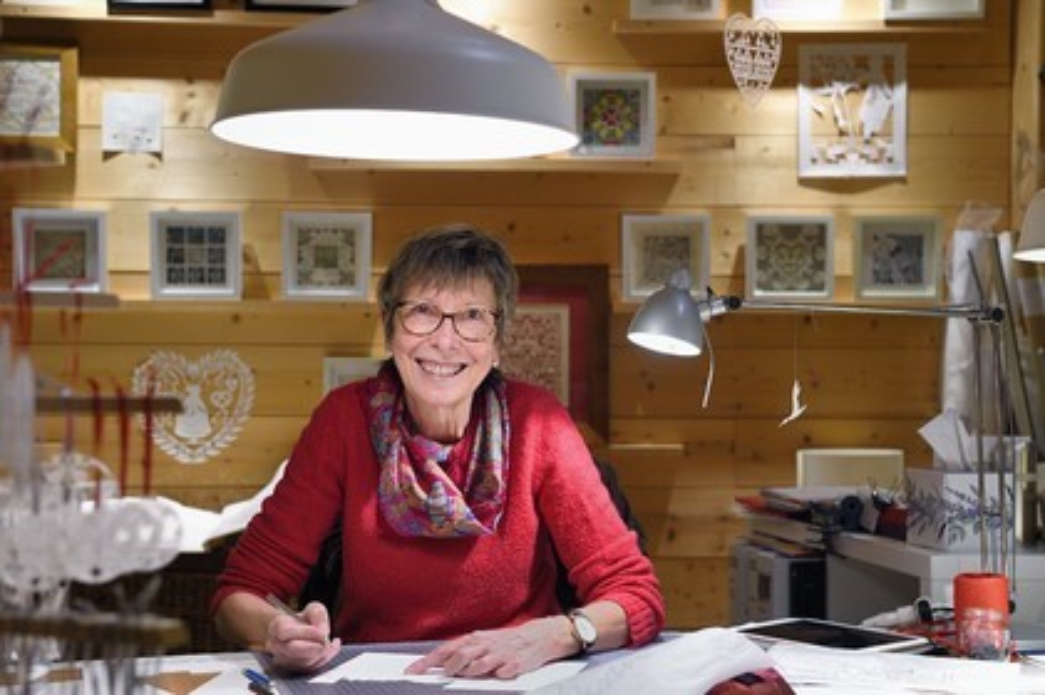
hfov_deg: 36.3
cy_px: 348
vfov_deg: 24.6
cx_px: 522
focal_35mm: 55
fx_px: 1595
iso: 1600
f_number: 5
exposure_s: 1/50
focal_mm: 55
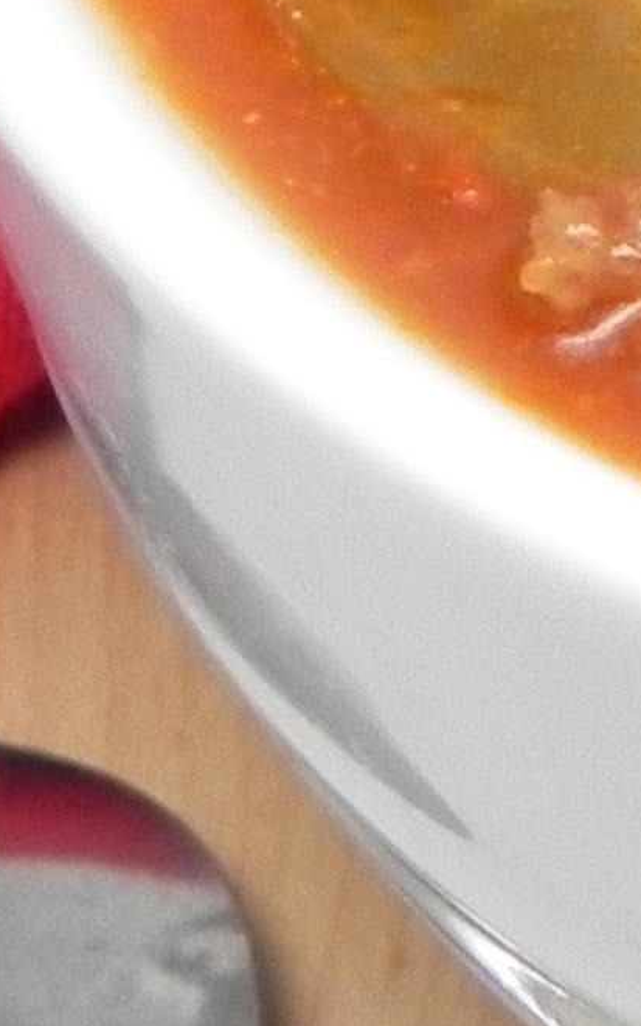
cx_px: 1844
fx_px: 7520
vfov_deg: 7.8
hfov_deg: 4.7
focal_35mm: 269
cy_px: -37
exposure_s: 1/33.8
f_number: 3.2
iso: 160
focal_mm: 8.2
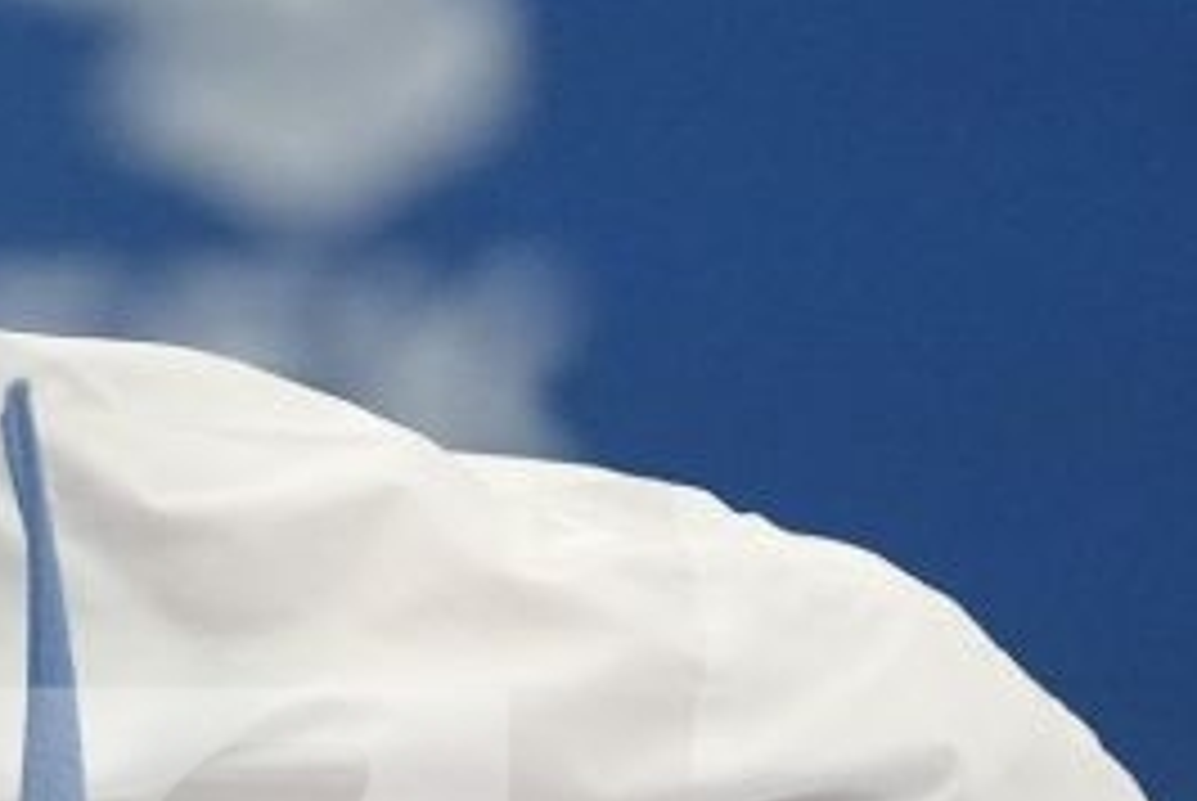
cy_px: 1098
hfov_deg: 2.1
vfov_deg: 1.4
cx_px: -1436
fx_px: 31954
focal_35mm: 960
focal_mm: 142
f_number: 2.8
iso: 4000
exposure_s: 1/1000
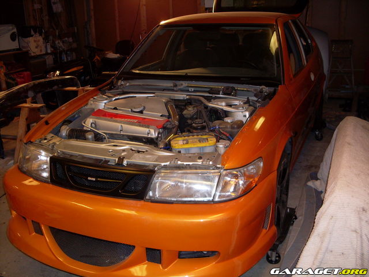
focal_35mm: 38
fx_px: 405
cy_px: 138
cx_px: 184
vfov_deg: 37.7
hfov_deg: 49.0
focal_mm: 6.3
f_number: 2.8
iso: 100
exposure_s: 1/45
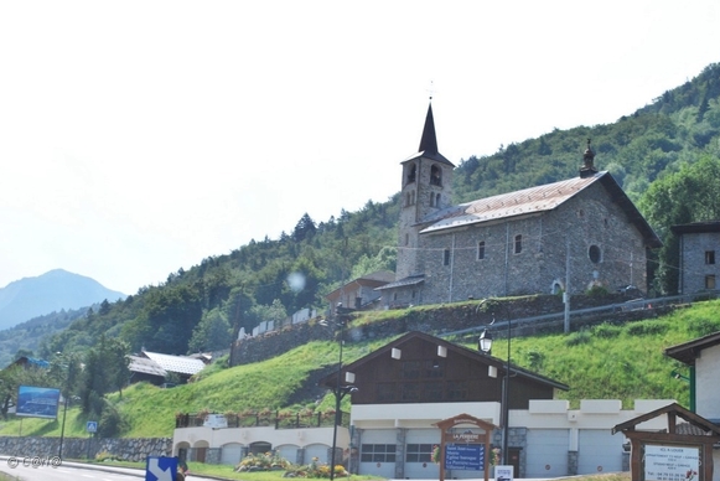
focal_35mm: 62
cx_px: 359
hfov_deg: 32.4
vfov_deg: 21.9
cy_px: 235
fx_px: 1241
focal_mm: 40
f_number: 9
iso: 100
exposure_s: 1/320
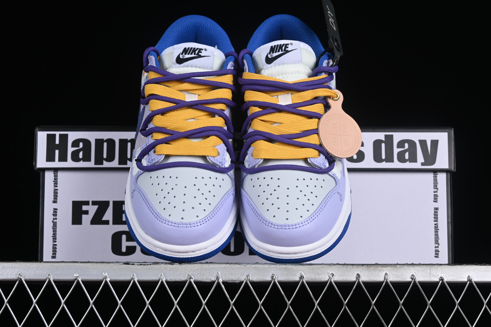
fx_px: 1023
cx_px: 246
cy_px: 164
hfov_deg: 27.0
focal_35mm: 75
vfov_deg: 18.2
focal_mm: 50
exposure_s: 1/80
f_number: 8
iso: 160
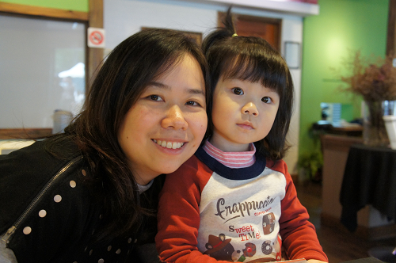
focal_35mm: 38
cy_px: 132
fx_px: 412
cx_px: 198
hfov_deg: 51.3
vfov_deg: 35.4
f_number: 4
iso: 1600
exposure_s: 1/30
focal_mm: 25
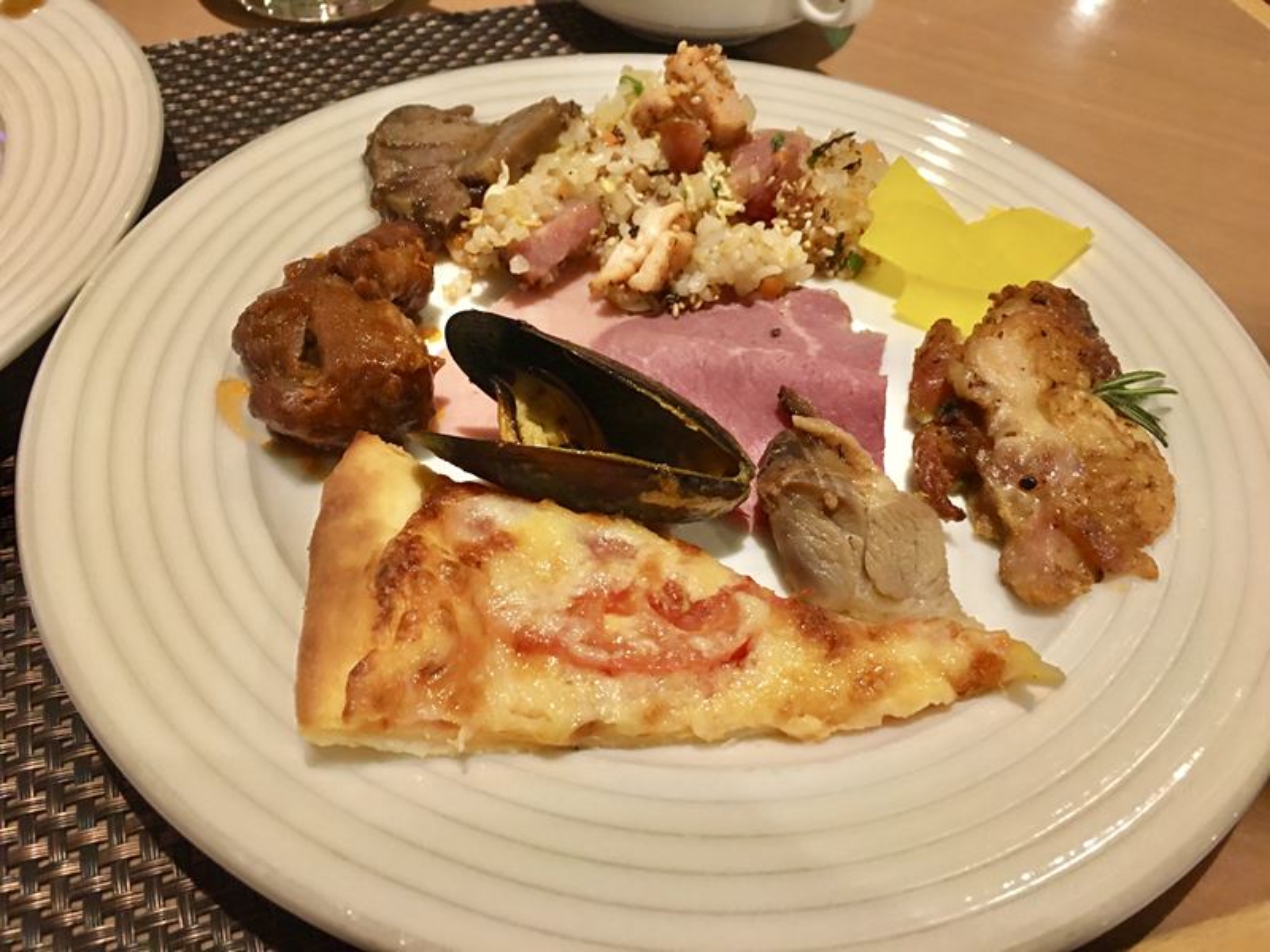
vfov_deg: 48.2
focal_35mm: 29
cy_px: 476
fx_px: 1064
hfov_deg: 61.7
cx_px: 635
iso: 50
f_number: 2.2
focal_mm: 4.15
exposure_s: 1/4
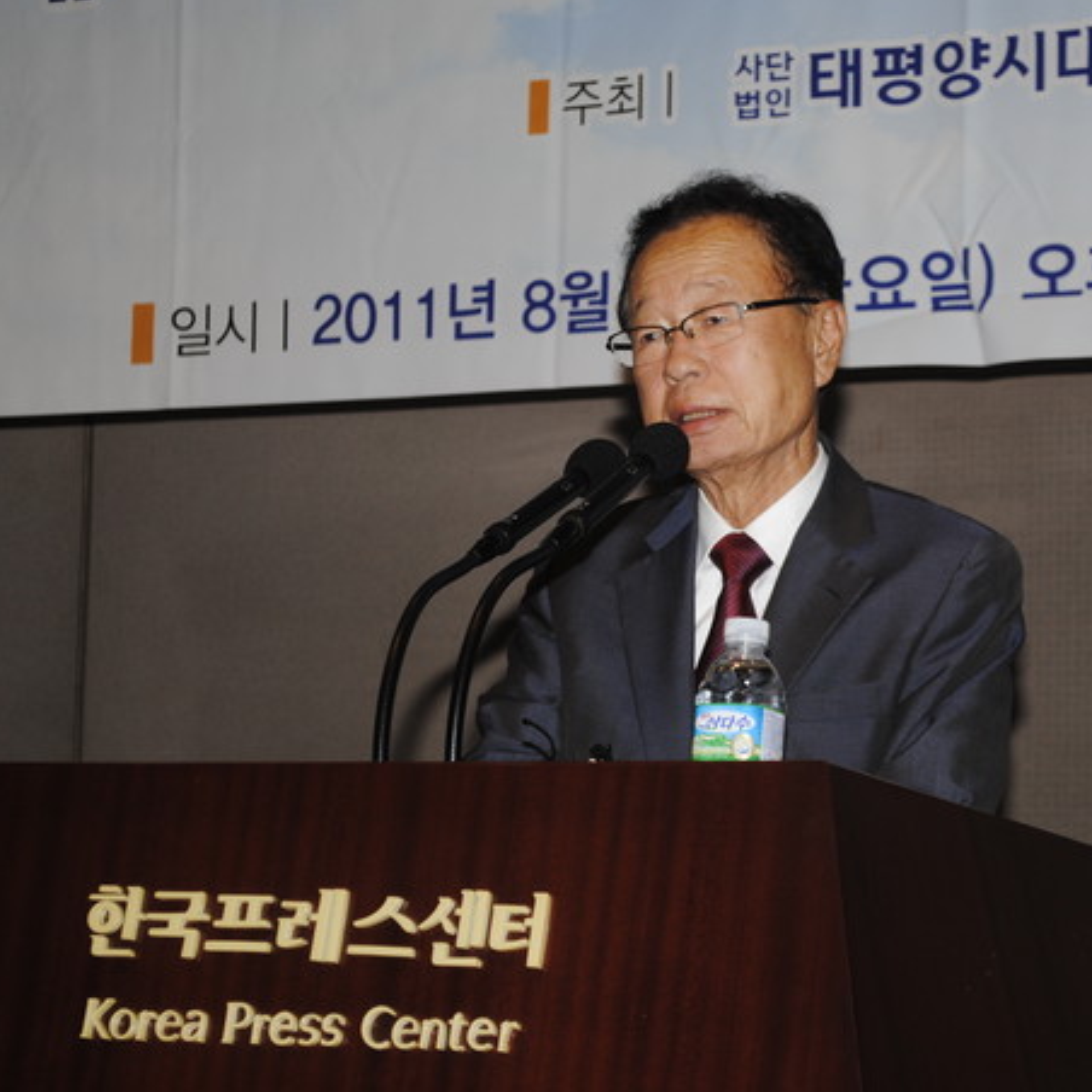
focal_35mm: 109
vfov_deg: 16.0
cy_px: 557
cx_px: 739
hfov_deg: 16.0
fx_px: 3878
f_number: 5.6
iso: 200
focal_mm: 55
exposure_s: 1/60
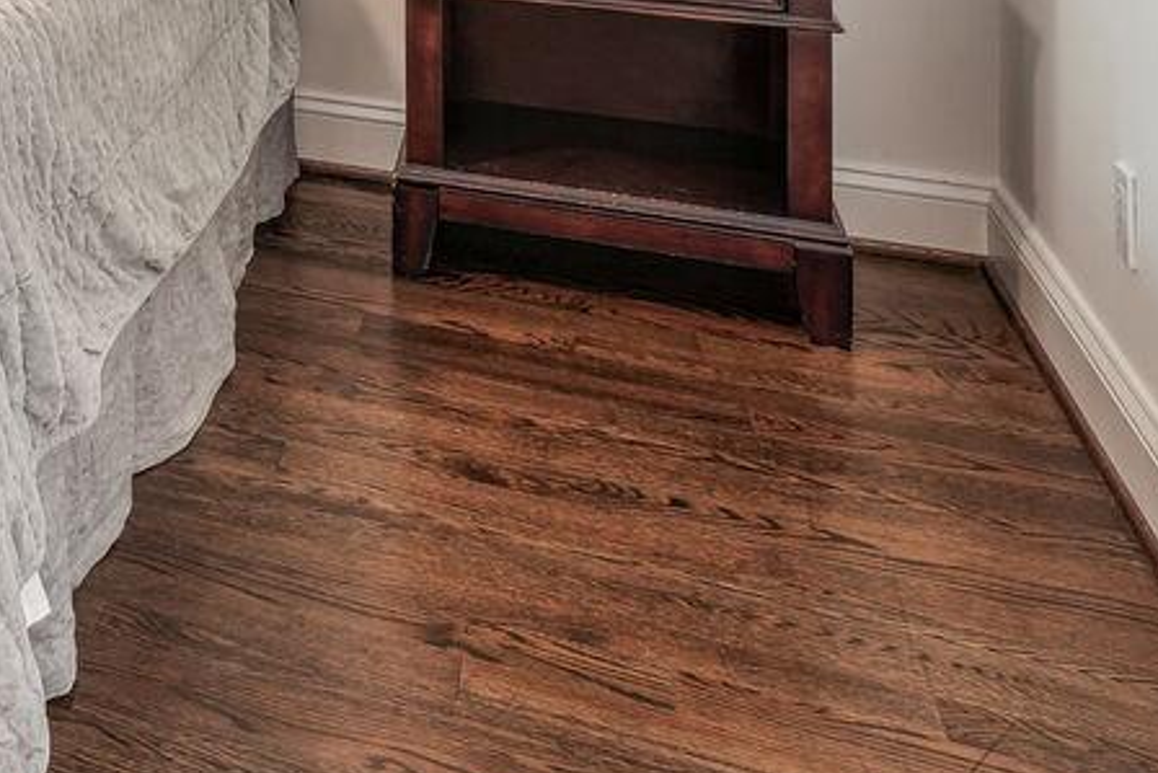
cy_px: -434
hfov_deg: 27.3
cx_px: -525
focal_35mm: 54
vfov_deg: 20.8
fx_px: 1737
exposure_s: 1/4
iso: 400
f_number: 8
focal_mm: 14
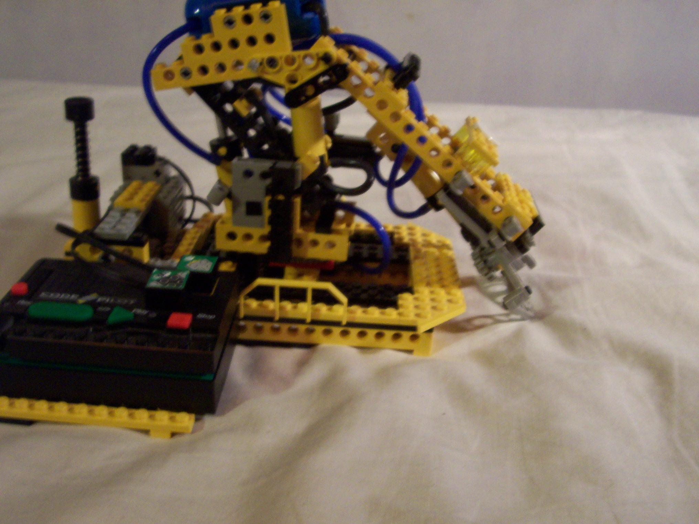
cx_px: 350
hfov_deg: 50.1
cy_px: 262
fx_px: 747
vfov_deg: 38.7
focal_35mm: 37
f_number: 2.8
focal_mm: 5.6
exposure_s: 1/10
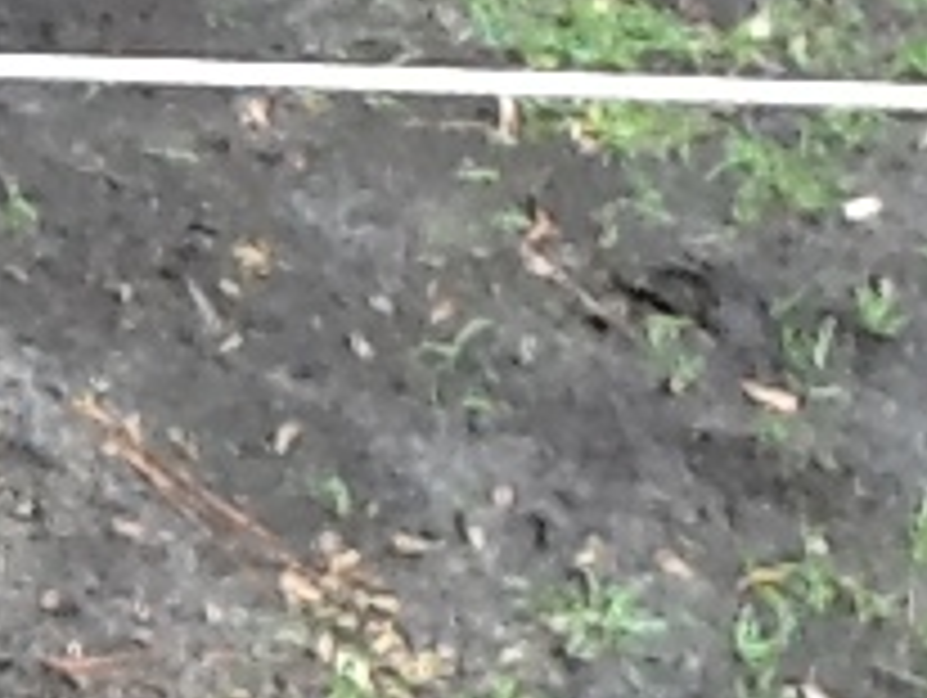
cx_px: -1134
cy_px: 856
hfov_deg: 11.4
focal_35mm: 149
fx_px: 3995
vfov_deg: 9.8
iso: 80
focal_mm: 2.03
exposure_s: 1/30
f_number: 2.4
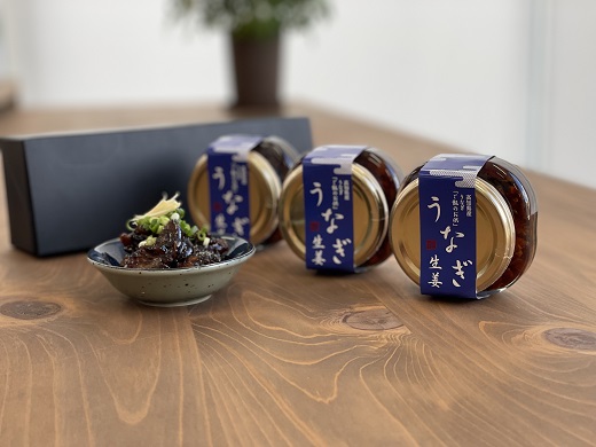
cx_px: 298
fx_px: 895
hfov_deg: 36.8
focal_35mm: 52
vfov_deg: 28.0
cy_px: 224
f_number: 2
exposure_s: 1/122
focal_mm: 6
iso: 50
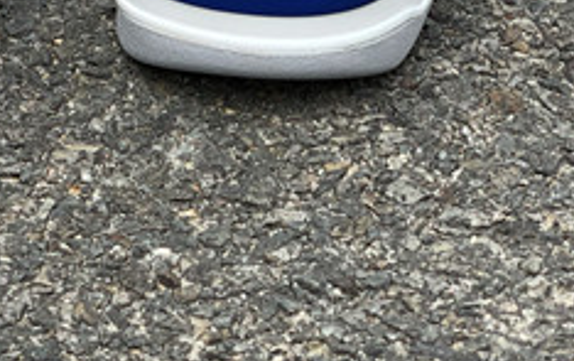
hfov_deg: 11.7
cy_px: -124
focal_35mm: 174
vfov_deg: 7.5
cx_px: -204
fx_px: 2726
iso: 16
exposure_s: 1/762
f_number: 2.4
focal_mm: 6
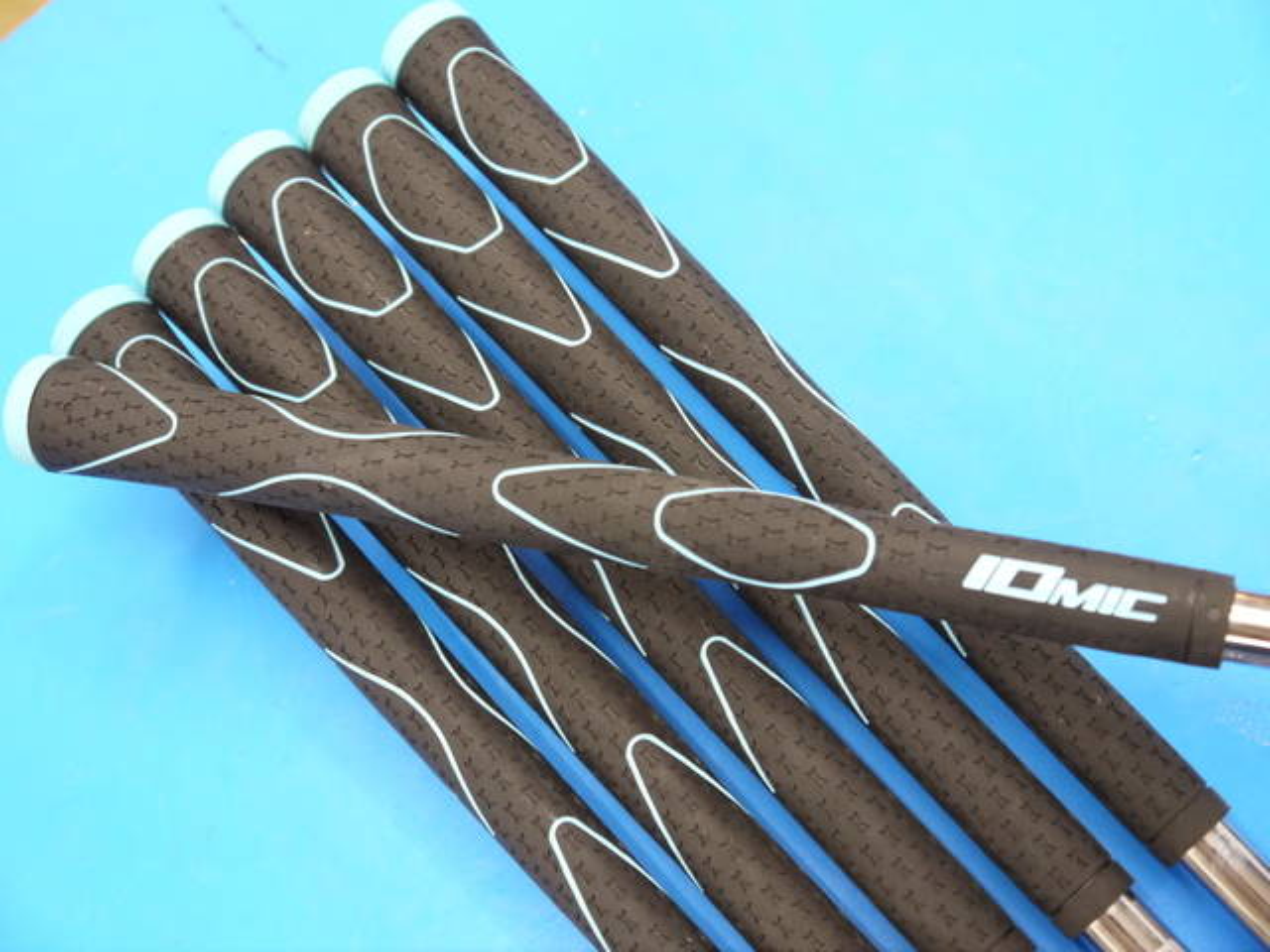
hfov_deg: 38.2
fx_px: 1834
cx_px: 635
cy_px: 476
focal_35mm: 50
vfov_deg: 29.1
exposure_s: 1/100
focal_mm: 25
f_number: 4.6
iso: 800
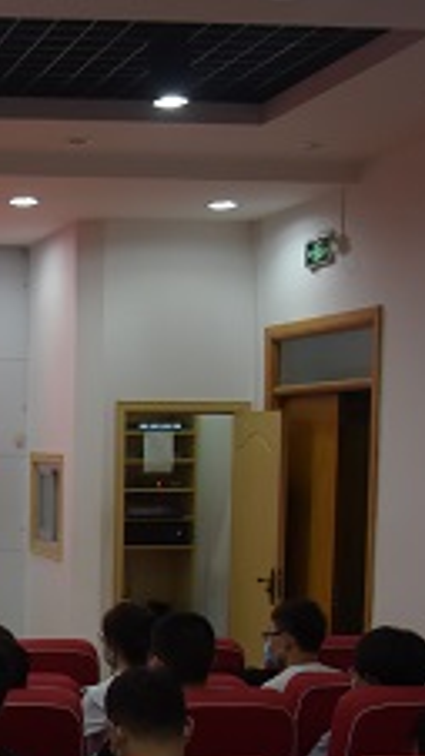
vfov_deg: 27.6
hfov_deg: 14.2
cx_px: -345
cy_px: 612
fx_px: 1504
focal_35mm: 75
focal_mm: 18
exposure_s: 1/100
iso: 800
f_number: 5
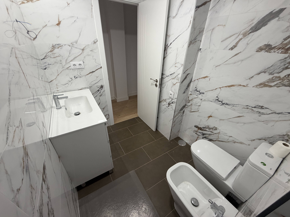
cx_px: 145
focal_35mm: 14
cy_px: 108
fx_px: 117
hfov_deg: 102.1
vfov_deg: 85.7
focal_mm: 2.22
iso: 125
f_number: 2.2
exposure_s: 1/100
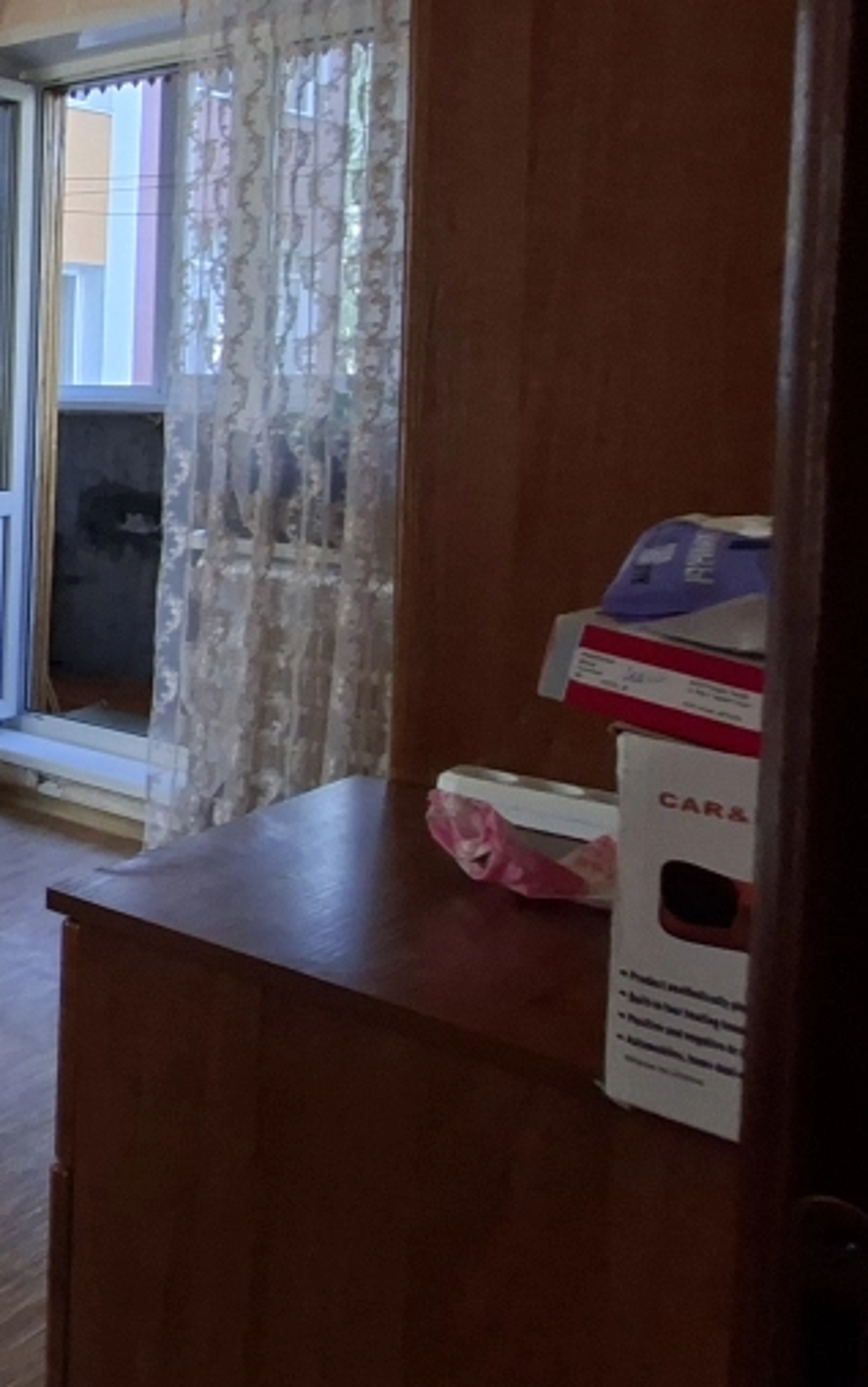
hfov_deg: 24.2
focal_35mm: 34
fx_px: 1285
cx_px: -576
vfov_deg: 55.4
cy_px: 455
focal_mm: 1.74
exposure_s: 1/50
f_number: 2.2
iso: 160
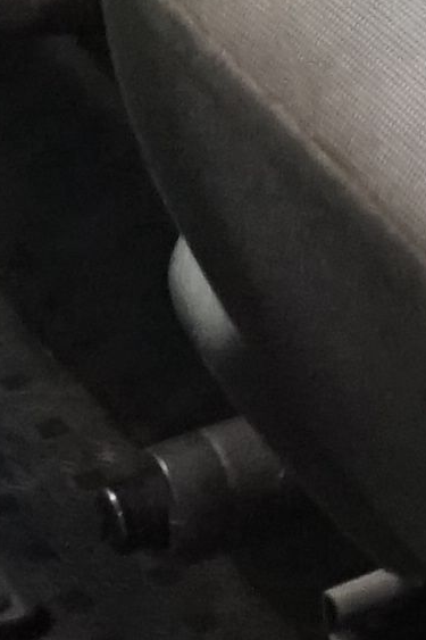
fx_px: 5488
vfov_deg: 6.2
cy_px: -1160
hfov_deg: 4.2
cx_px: 1451
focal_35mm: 309
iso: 3200
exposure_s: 1/100
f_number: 3.5
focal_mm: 29
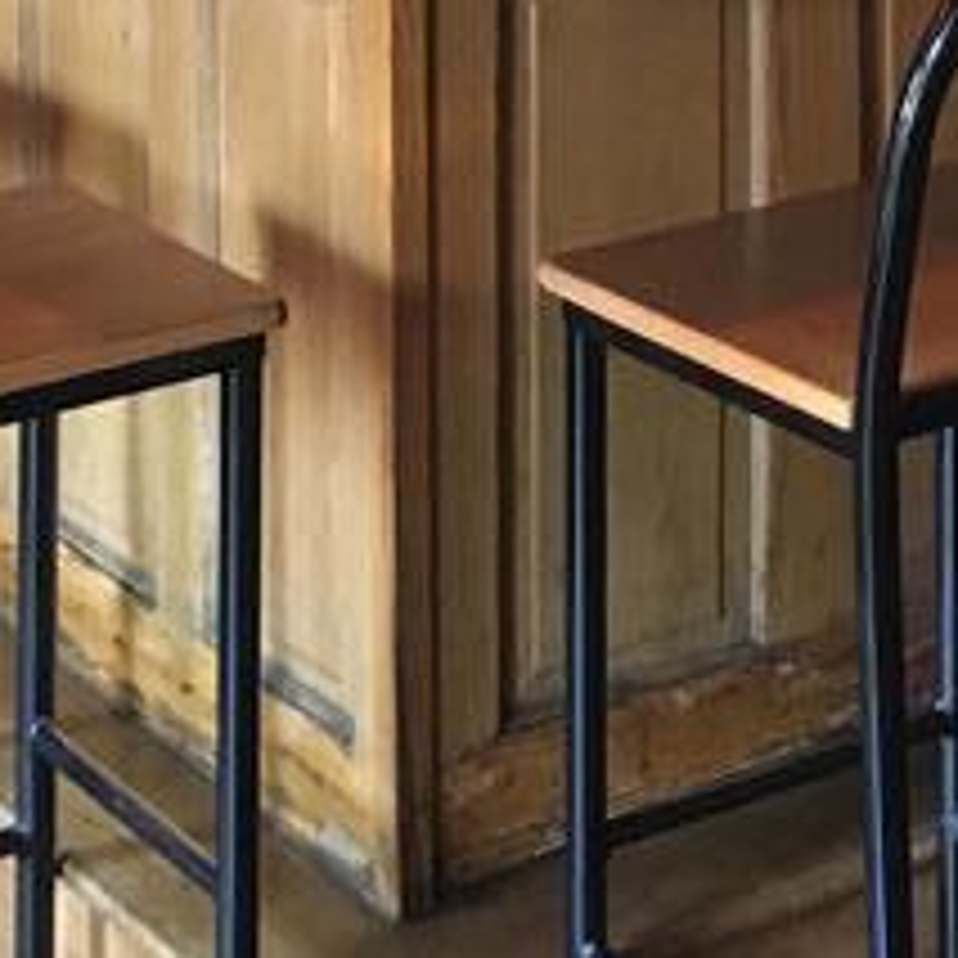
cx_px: 1003
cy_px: -868
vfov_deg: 12.7
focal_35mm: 123
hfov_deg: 13.9
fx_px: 3851
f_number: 2.2
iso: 200
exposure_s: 1/20
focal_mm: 4.15
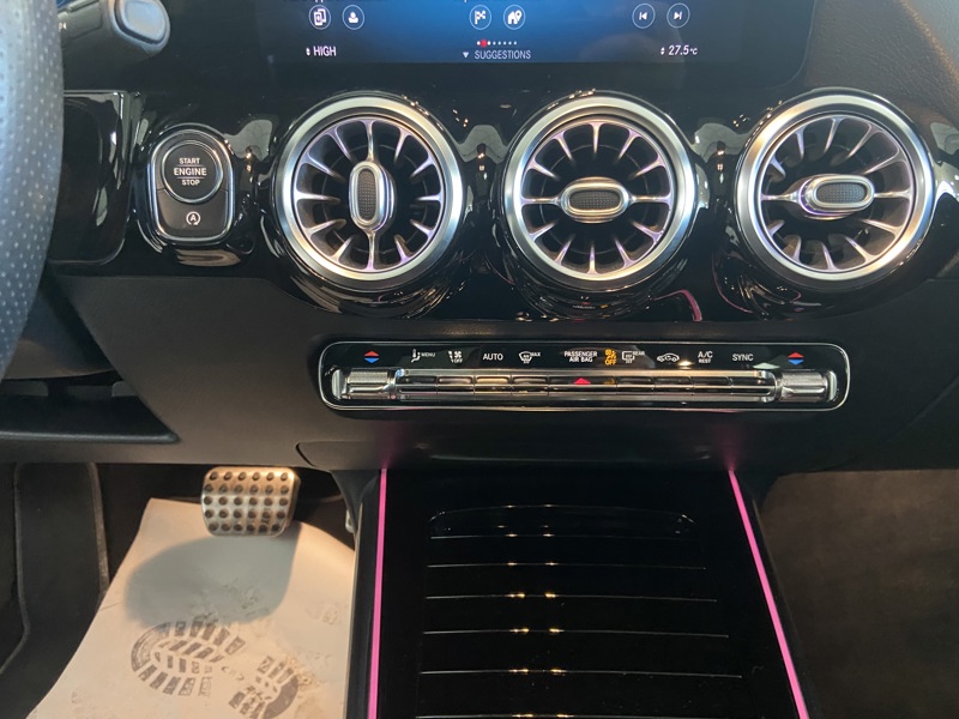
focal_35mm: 26
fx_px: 720
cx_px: 480
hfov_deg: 67.3
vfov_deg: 53.1
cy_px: 360
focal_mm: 4.25
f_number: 1.8
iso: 500
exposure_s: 1/25
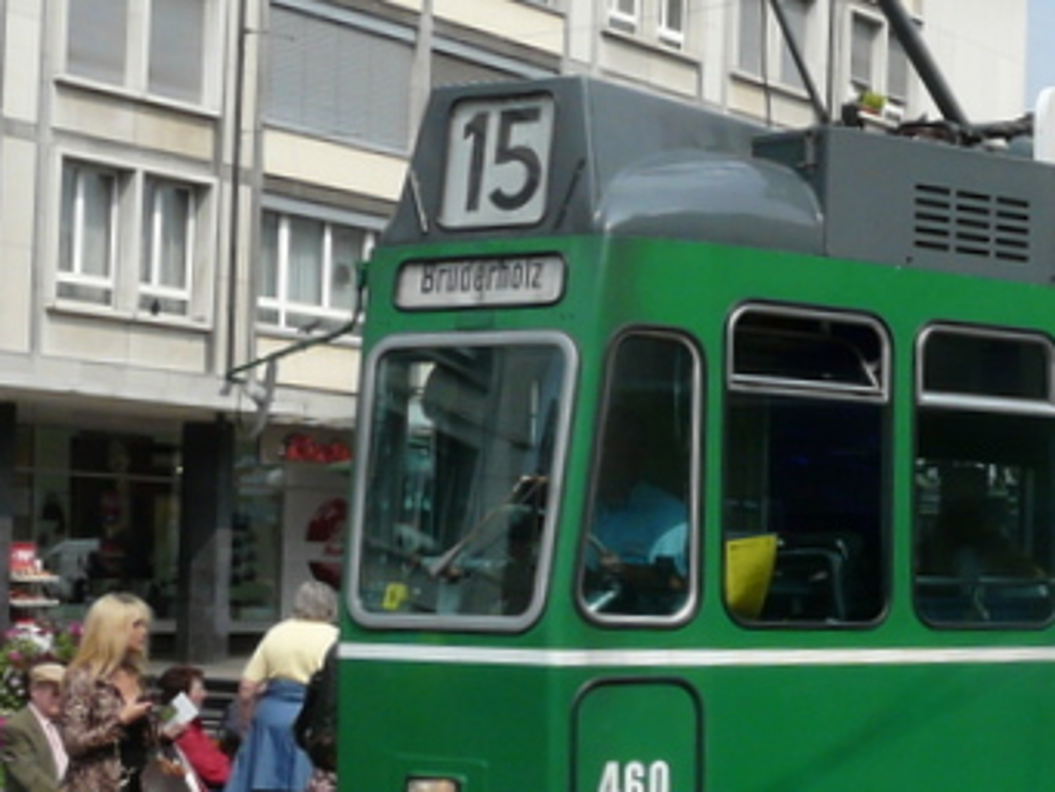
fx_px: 2500
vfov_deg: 18.0
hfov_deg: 23.3
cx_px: 919
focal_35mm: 82
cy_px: 514
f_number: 5.6
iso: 100
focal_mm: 4.6
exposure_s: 1/400
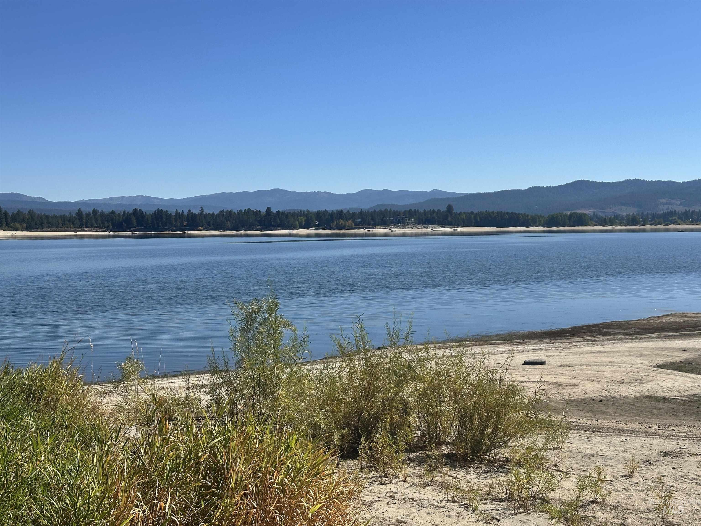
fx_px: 972
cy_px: 263
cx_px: 350
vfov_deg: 30.3
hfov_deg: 39.7
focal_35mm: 48
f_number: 1.78
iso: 64
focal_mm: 6.86
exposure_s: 1/5556
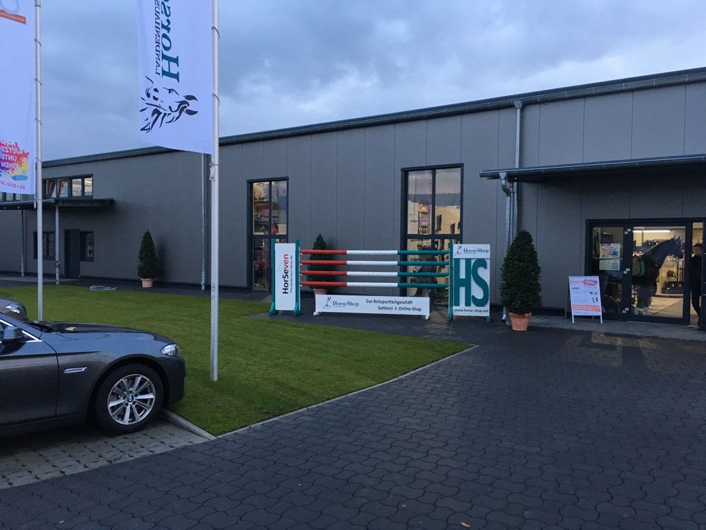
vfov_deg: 48.2
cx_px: 353
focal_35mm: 29
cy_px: 265
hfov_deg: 61.7
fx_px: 591
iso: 50
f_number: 2.2
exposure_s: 1/33
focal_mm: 4.15
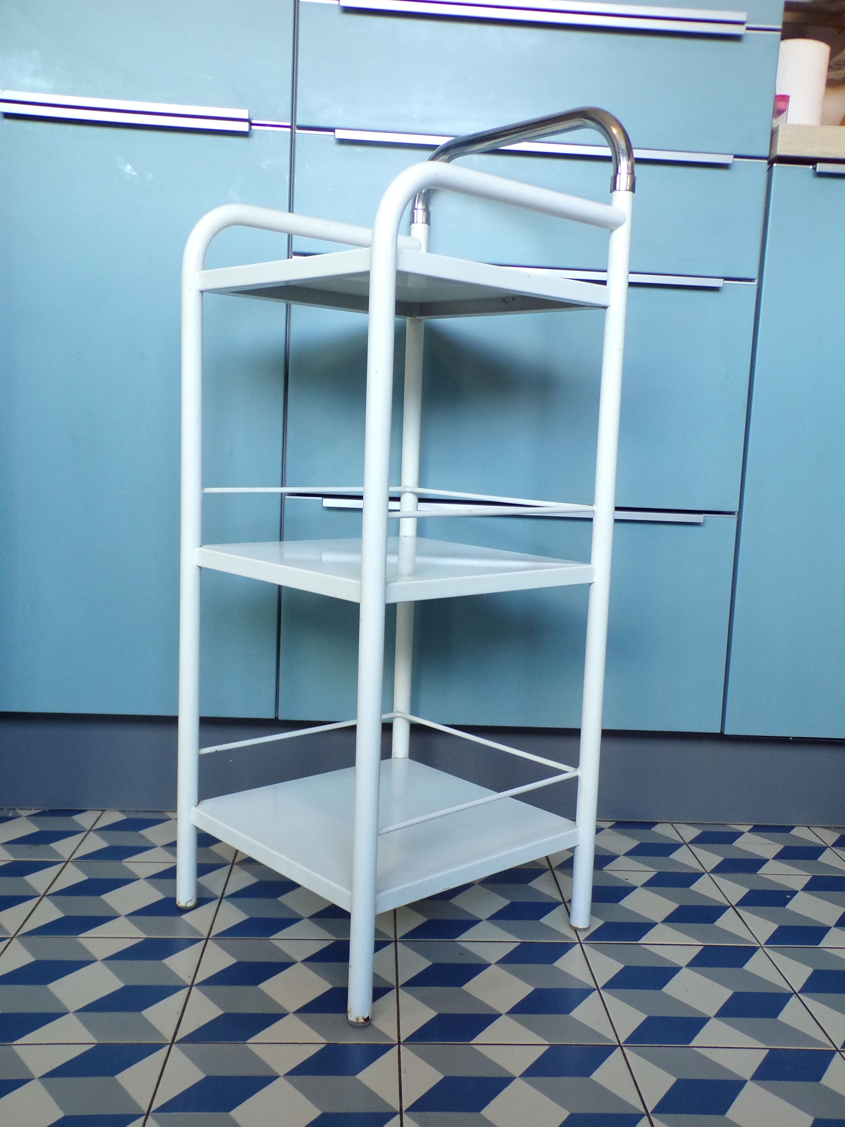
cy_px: 564
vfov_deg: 56.8
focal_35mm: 32
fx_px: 1042
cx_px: 422
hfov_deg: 44.2
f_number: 3.2
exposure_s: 1/26
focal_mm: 5.8
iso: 200
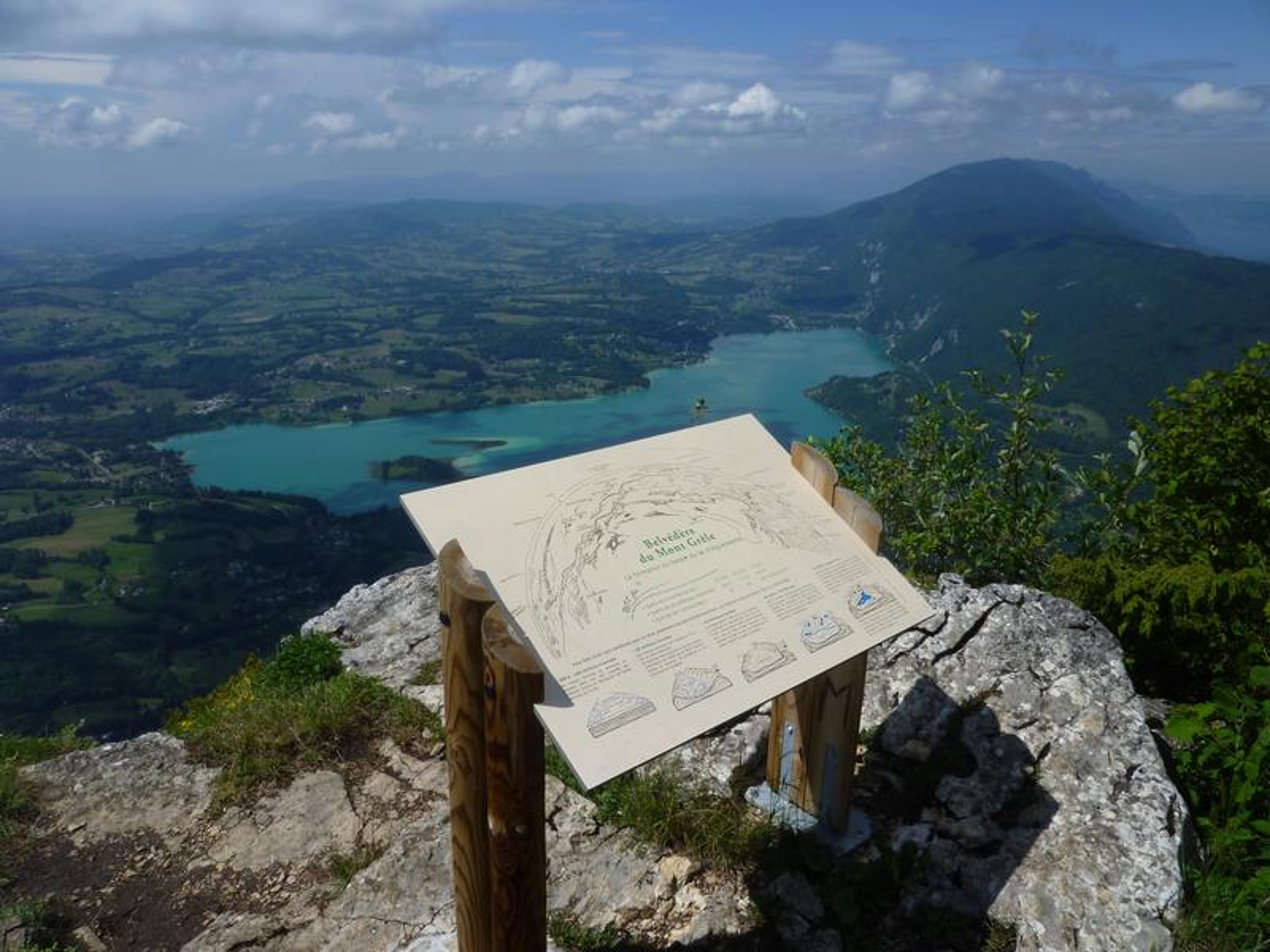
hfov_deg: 69.4
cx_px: 635
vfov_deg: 54.9
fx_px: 917
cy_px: 476
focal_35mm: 25
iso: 80
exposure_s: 1/500
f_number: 5.6
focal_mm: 4.5
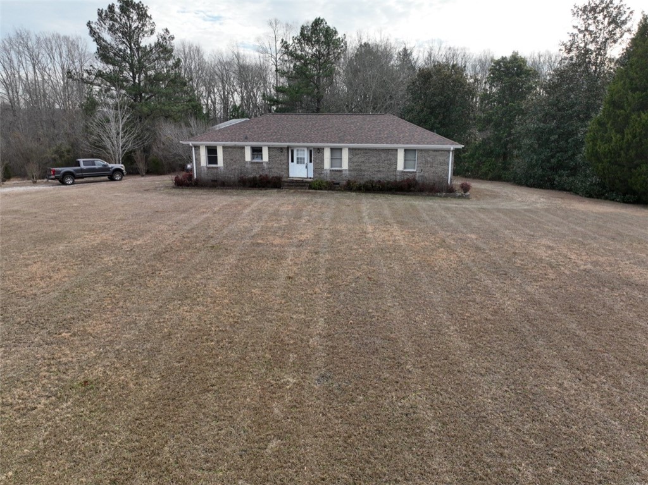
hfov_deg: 71.6
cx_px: 324
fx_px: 449
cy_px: 242
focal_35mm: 24
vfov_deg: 56.8
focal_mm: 12.29
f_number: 2.8
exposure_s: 1/200
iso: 290
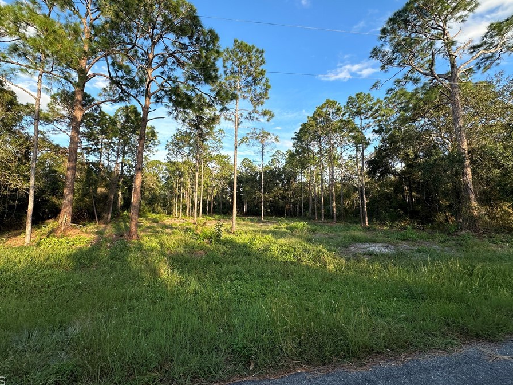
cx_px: 244
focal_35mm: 16
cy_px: 174
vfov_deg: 77.9
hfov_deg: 94.4
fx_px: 237
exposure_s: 1/520
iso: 40
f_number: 2.2
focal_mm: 2.22
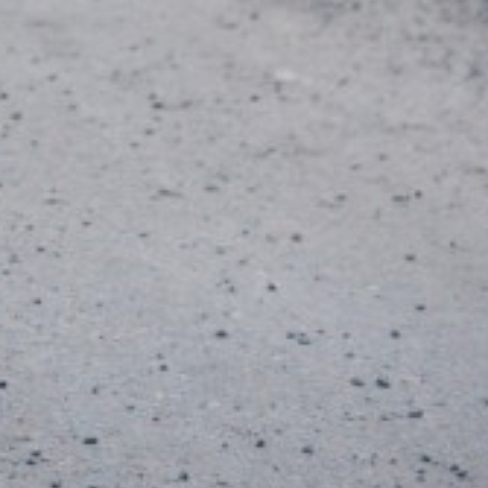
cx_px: -491
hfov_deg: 2.8
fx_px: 9984
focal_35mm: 626
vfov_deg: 2.8
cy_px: -795
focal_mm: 120
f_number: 4
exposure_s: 1/2000
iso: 2000
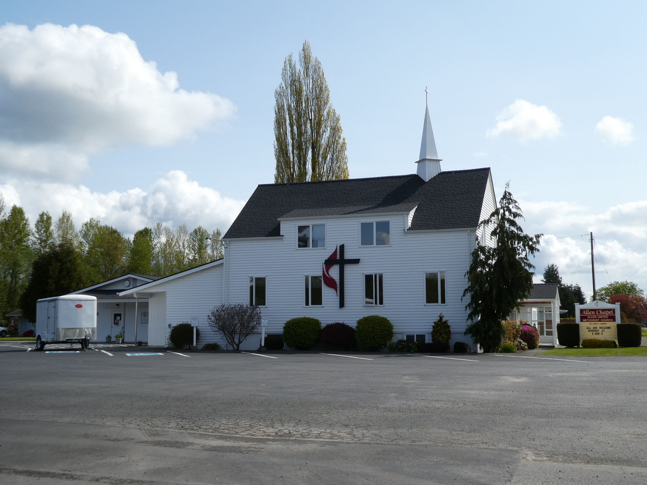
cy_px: 242
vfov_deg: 36.0
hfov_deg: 46.8
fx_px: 748
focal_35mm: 40
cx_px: 324
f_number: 3.8
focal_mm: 7.2
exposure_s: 1/800
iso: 80
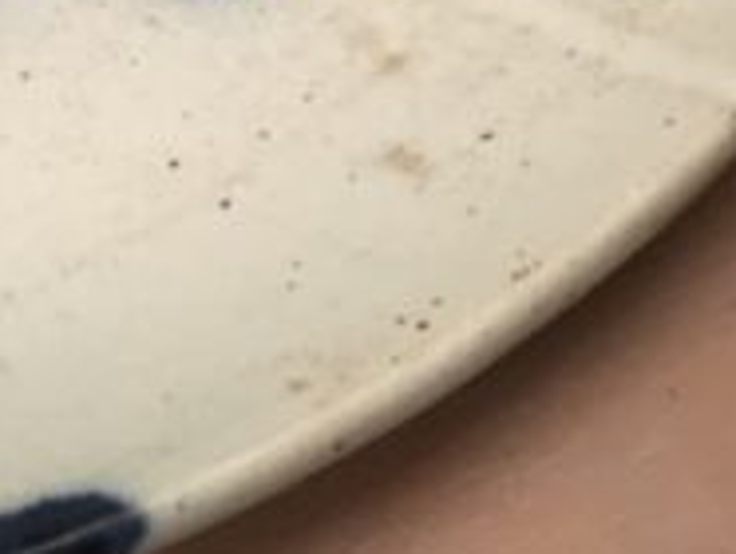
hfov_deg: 11.7
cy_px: -689
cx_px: -641
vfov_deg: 8.9
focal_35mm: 154
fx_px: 3279
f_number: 1.8
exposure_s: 1/118
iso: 20
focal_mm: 3.99
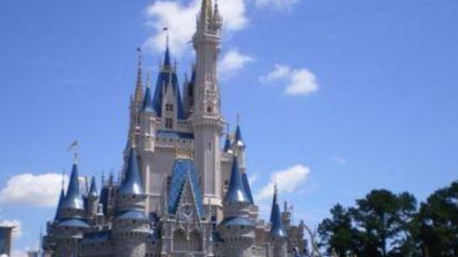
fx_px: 619
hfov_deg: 40.5
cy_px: 159
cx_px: 194
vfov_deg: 23.4
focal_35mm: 51
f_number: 4.6
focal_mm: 6.3
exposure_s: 1/400
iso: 64
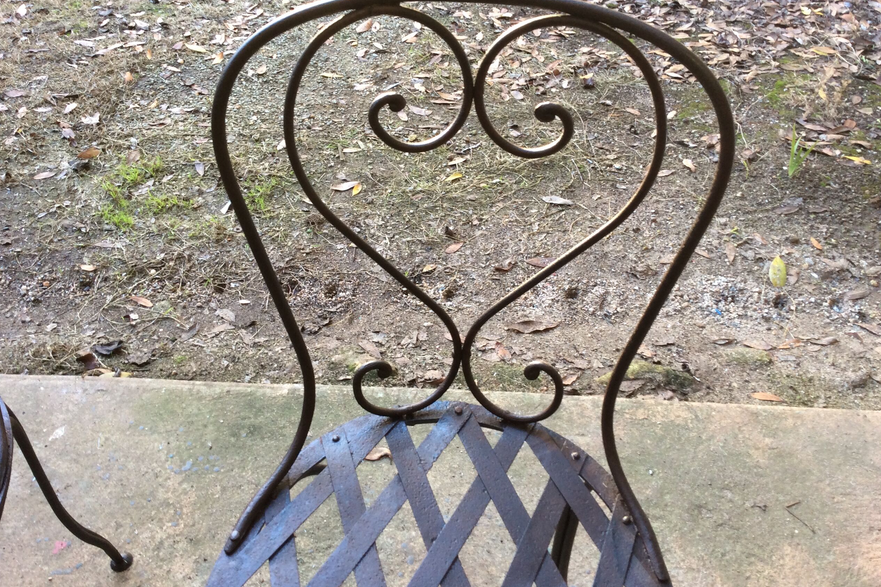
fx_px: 832
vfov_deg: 38.9
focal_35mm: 34
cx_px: 440
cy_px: 279
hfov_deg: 55.8
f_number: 2.4
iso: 50
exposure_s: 1/25
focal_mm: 3.3
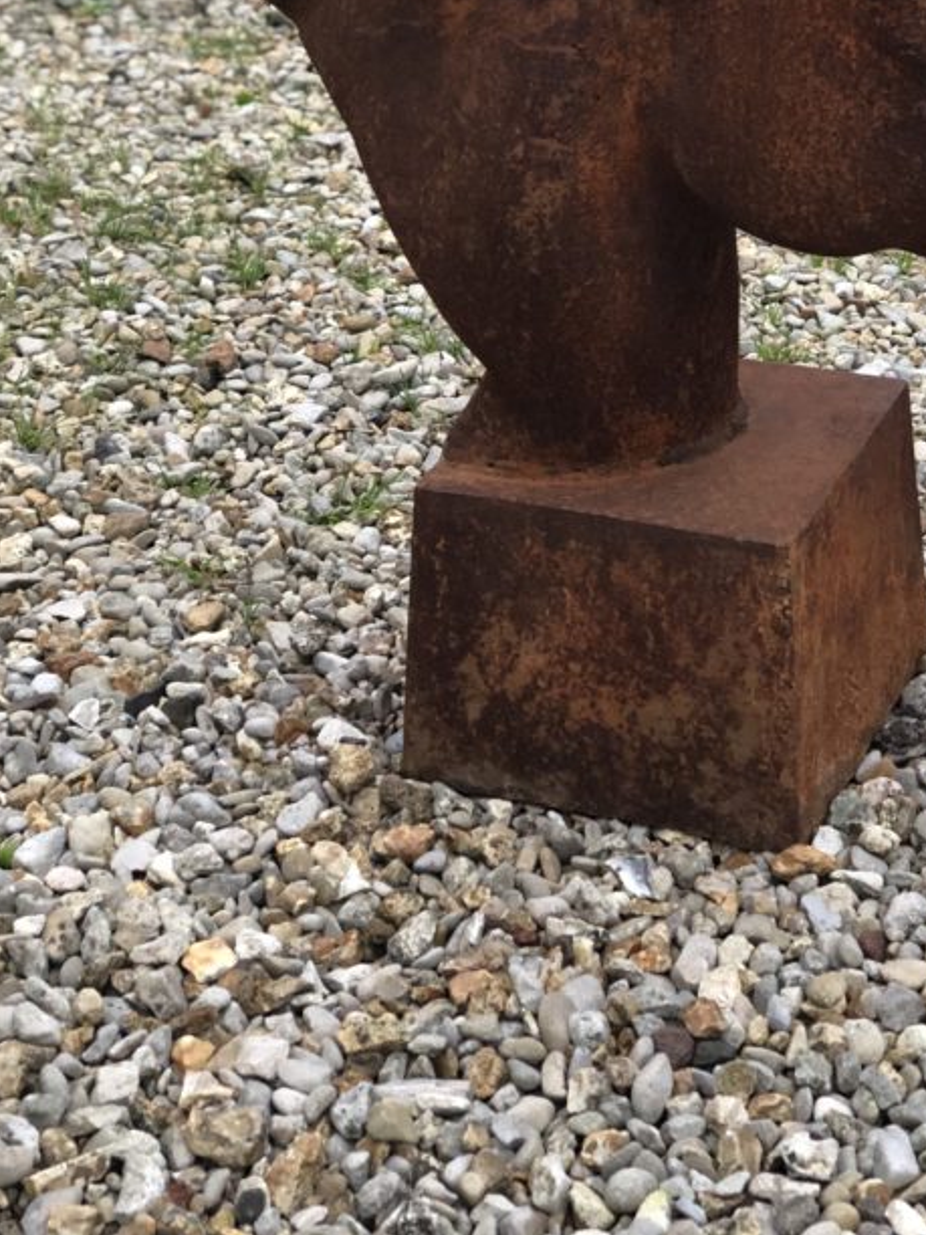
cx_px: 759
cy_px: 301
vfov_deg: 22.3
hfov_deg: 16.8
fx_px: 3103
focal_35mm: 87
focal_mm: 6
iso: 100
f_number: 2.4
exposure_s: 1/30
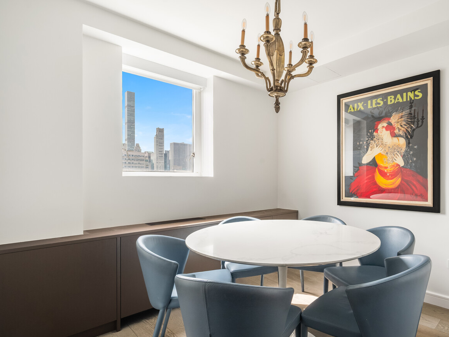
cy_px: 173
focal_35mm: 20
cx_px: 281
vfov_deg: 65.9
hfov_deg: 80.2
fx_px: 259
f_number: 9
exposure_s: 1/20
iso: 400
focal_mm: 16
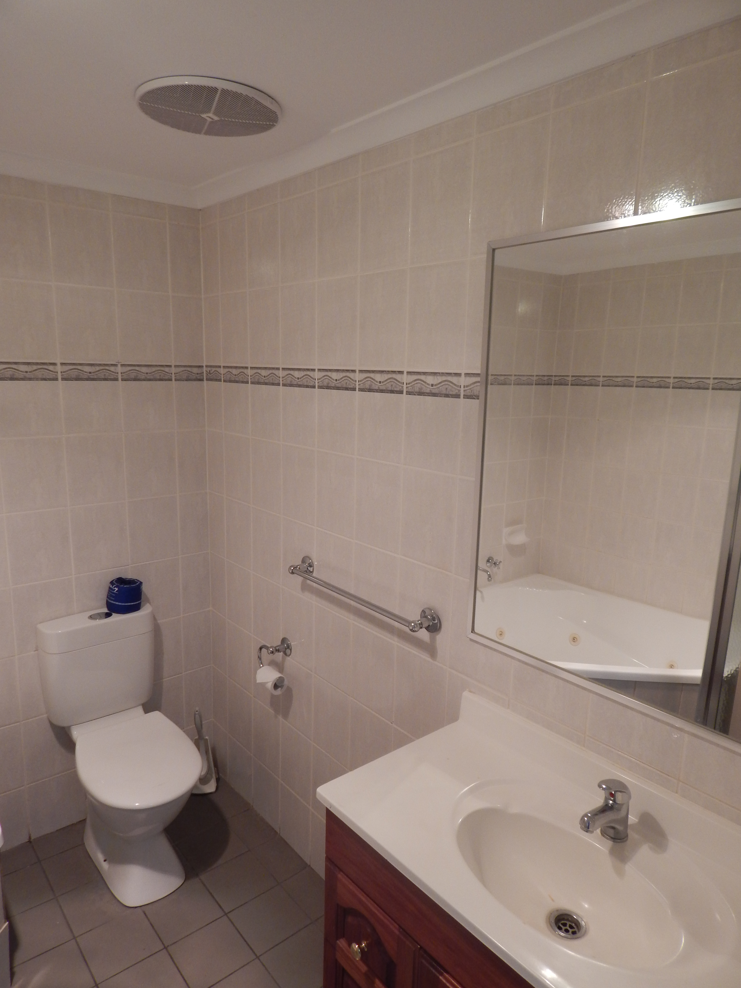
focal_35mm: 22
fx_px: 628
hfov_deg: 61.1
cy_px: 494
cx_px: 370
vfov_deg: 76.4
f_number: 3
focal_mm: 4
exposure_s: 1/30
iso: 180
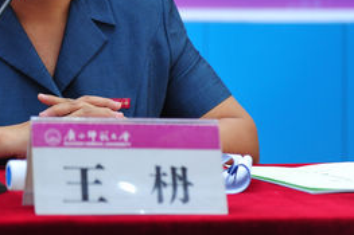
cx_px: 43
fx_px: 1572
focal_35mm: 160
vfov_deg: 8.5
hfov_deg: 12.8
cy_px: 1
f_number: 4
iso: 1000
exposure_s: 1/50
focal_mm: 70
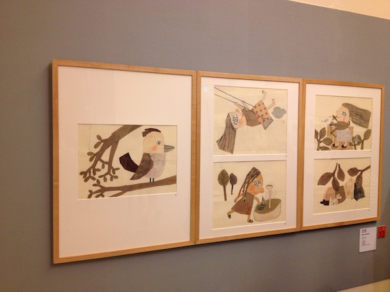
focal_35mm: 35
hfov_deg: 52.6
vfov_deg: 40.7
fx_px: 394
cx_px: 195
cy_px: 146
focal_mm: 4.28
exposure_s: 1/30
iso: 50
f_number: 2.4
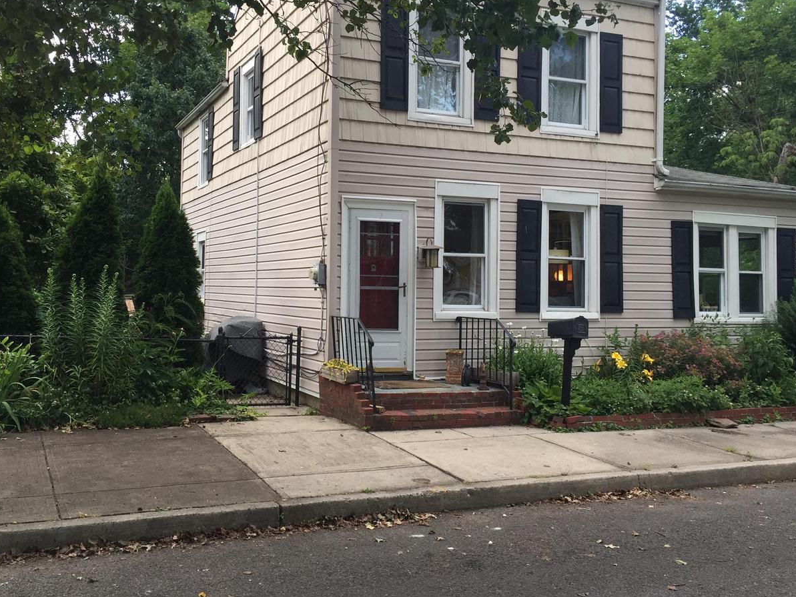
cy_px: 266
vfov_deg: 40.7
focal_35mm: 35
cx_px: 354
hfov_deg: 52.5
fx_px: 805
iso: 50
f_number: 2.2
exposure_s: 1/120
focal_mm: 4.15
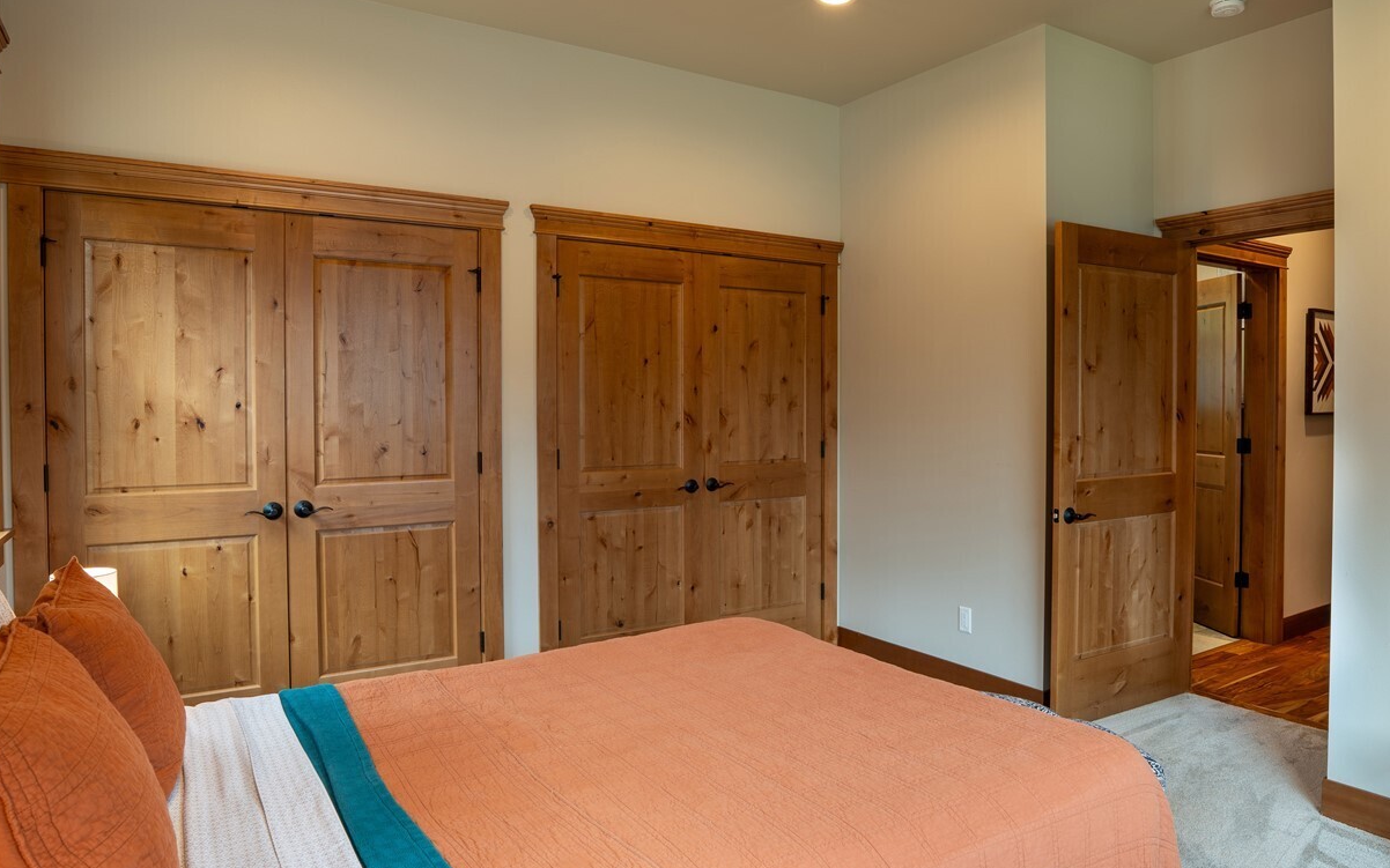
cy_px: 420
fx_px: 871
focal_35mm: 23
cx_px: 782
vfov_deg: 53.0
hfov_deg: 76.8
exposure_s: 1/4
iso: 100
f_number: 8
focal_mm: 16
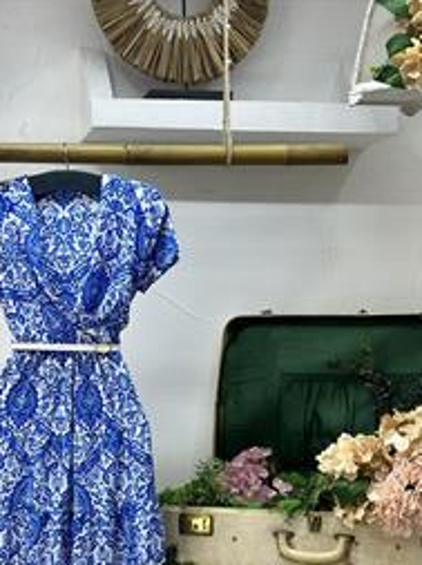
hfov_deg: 19.3
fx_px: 1238
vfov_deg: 25.3
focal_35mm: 76
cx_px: 154
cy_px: 440
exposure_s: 1/100
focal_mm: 6.86
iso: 64
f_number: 1.78
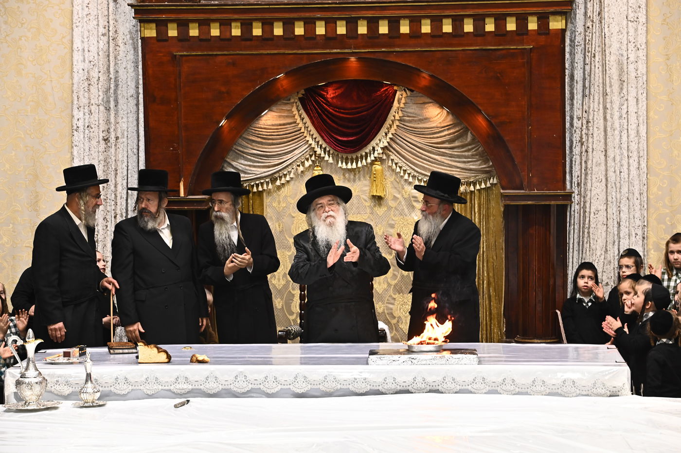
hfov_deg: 15.2
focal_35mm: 135
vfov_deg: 10.2
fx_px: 2552
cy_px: 226
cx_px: 340
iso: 1600
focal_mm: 135
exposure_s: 1/160
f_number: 9
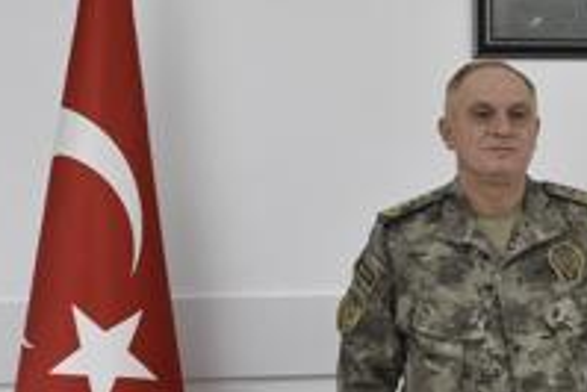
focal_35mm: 122
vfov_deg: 11.2
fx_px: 1996
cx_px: 730
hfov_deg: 16.0
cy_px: 227
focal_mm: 31
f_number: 6.3
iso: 1600
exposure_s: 1/160
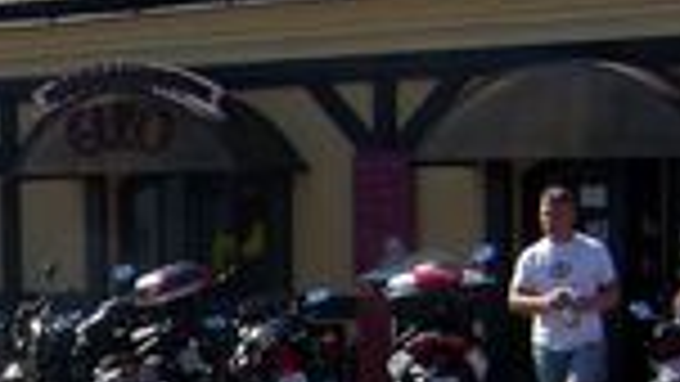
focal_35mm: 129
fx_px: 2326
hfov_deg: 15.5
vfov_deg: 9.2
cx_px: -293
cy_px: 553
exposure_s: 1/250
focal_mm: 7.4
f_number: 7.1
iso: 50
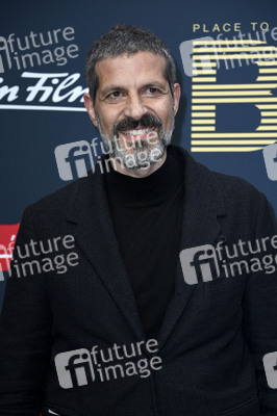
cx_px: 138
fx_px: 1341
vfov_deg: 17.7
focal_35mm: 116
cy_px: 208
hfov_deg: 11.8
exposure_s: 1/250
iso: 320
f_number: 5.6
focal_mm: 116
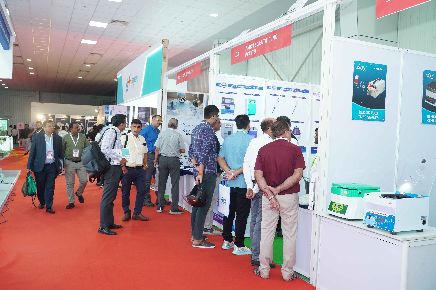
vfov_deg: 40.0
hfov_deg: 57.2
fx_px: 400
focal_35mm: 33
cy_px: 145
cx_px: 218
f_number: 5.6
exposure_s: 1/125
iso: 2000
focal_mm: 33
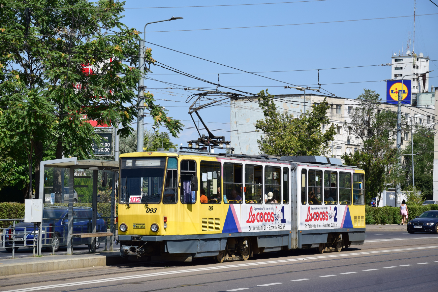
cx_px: 219
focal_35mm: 112
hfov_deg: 18.2
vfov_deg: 12.2
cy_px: 146
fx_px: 1369
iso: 200
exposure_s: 1/1000
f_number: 6.3
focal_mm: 75
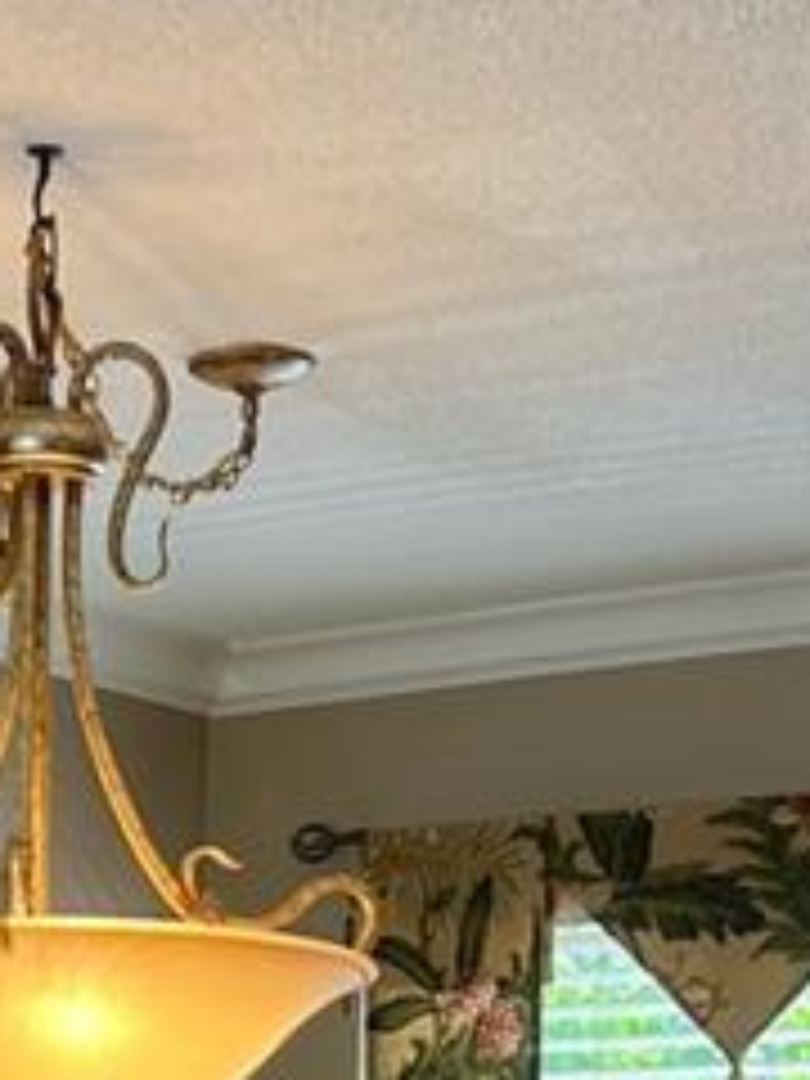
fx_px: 4056
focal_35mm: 130
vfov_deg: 14.3
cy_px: 1548
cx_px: 54
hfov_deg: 11.3
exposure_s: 1/120
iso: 64
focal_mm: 5.7
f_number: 1.5
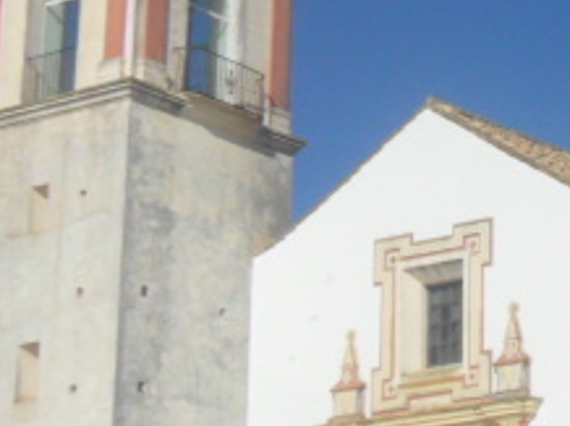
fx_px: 2089
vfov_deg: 11.6
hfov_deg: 14.1
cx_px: 973
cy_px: 206
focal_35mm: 127
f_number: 8.9
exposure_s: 1/500
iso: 100
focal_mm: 4.9
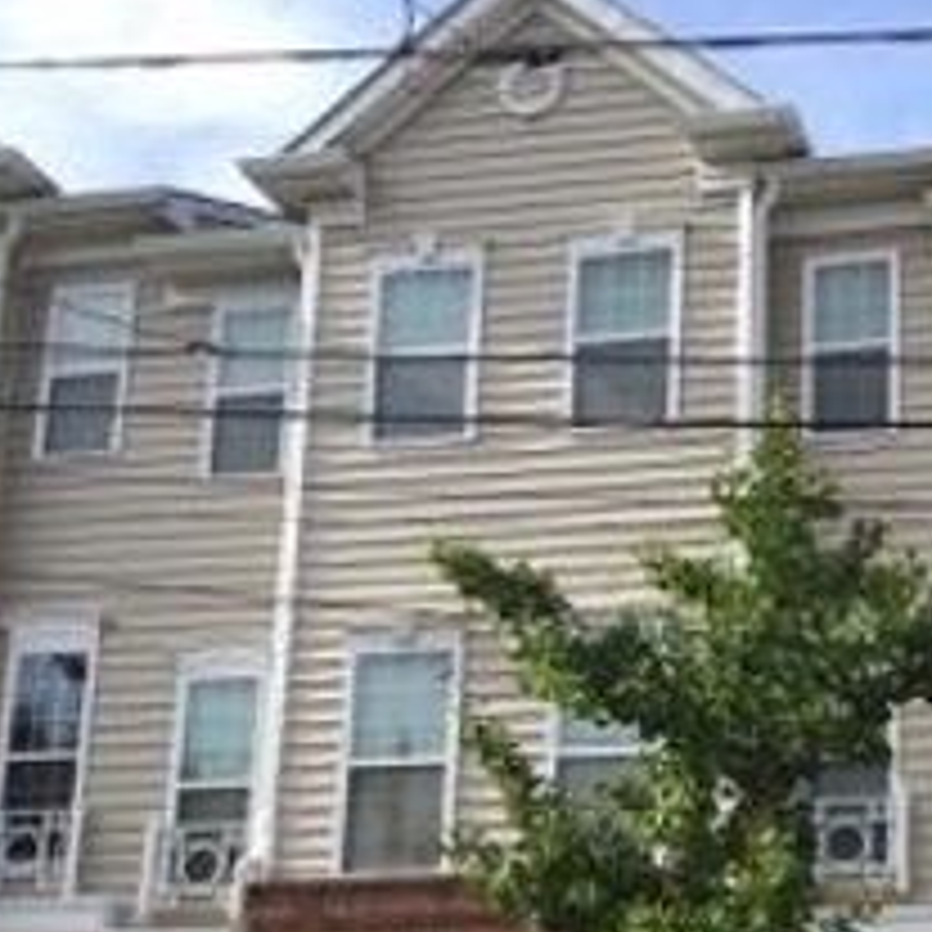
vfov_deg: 27.3
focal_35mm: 62
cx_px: 941
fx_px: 1889
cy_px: 718
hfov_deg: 26.2
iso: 32
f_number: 2.2
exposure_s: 1/1276
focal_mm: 4.15
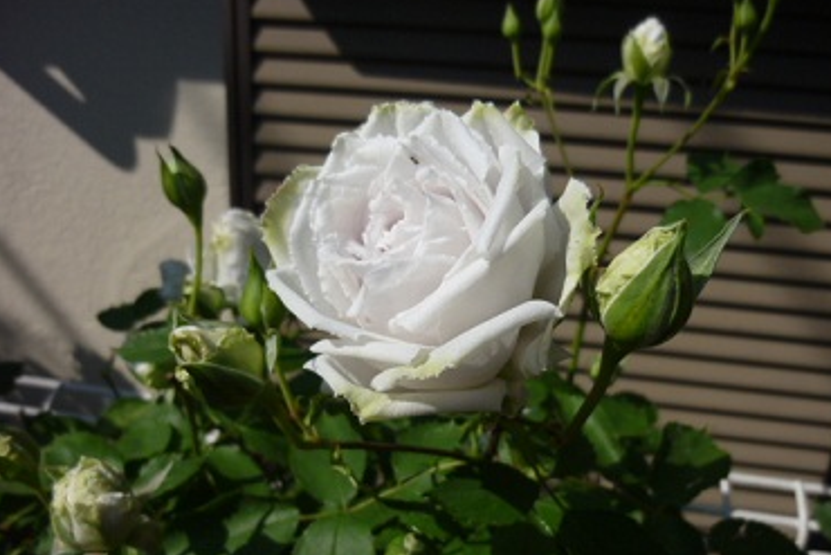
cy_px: 308
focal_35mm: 27
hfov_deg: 67.4
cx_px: 424
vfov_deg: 47.9
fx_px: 623
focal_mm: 4.5
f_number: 10
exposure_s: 1/160
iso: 80
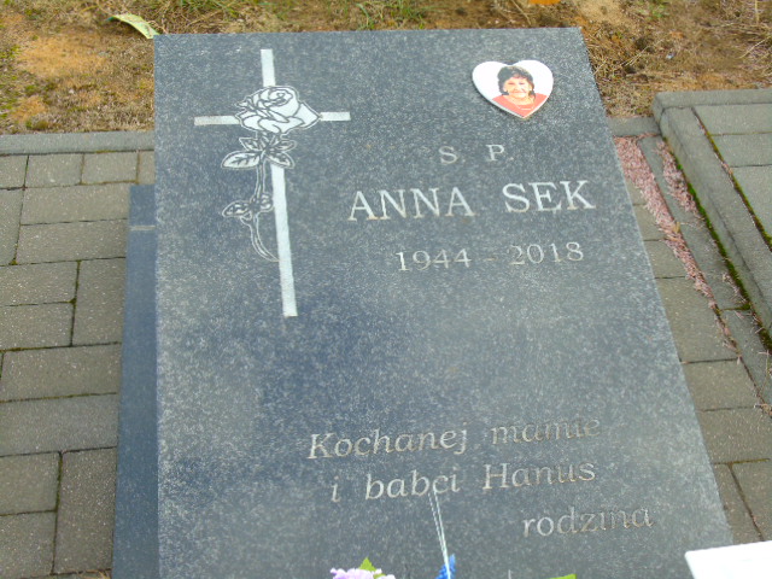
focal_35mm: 46
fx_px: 1026
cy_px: 290
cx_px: 386
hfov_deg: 41.2
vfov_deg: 31.5
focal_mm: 8.2
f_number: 4.1
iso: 80
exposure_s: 1/80
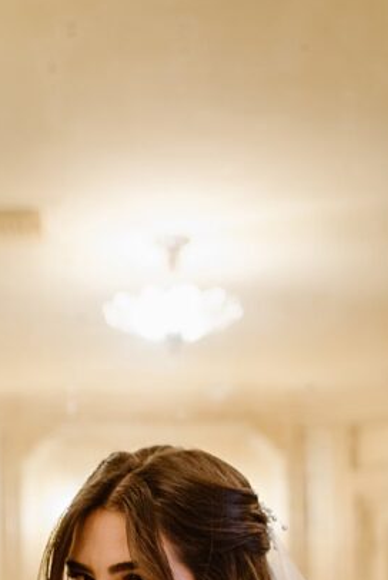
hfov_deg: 15.5
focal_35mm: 88
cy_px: 609
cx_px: 138
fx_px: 1420
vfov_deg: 22.1
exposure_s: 1/200
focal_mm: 35
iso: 1000
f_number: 2
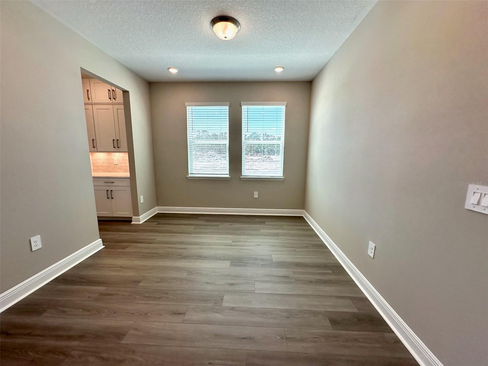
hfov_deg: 102.1
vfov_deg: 85.7
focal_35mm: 14
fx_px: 197
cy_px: 183
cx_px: 244
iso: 40
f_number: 2.2
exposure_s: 1/230
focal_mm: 2.22
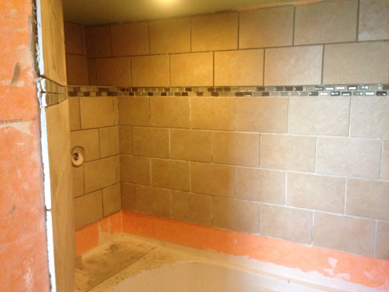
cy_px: 146
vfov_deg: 43.0
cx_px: 194
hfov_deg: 55.3
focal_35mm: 33
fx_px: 371
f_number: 2.4
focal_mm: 4.12
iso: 320
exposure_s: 1/20
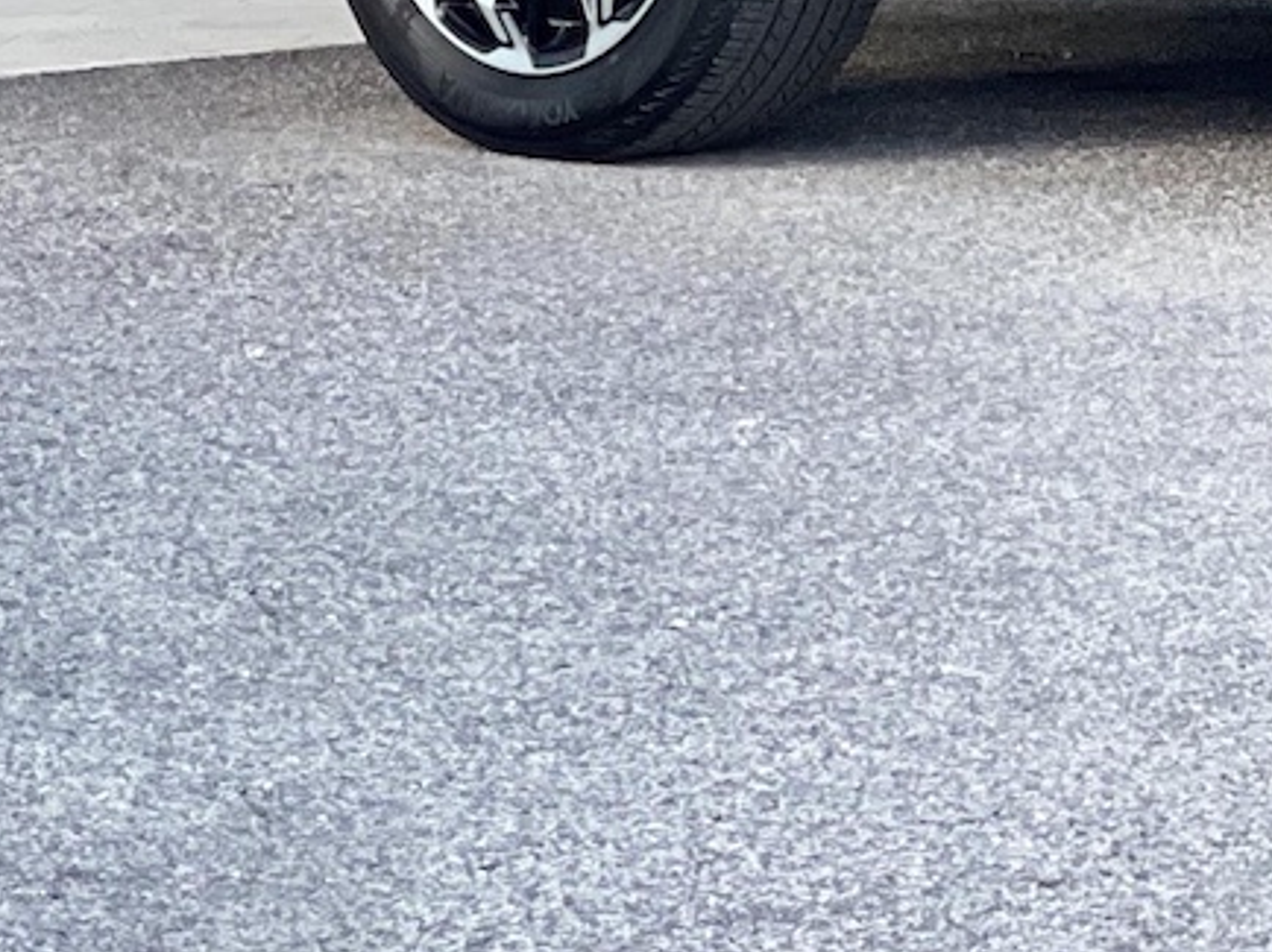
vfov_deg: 6.4
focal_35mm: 230
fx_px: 8447
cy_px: -470
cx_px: 2191
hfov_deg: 8.3
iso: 100
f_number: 2.2
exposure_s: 1/121
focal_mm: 7.5
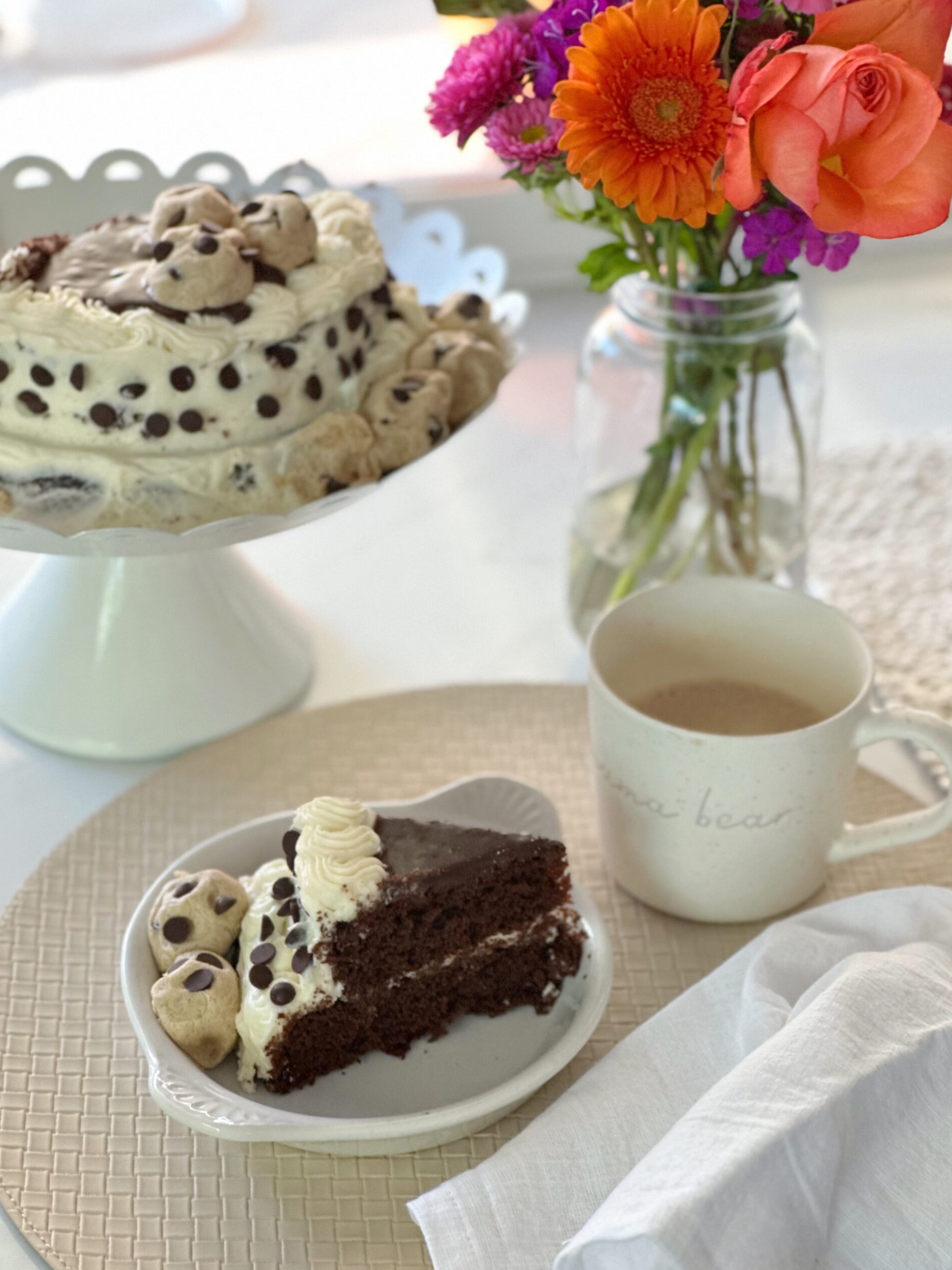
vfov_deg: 25.0
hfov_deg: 18.9
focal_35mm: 78
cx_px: 481
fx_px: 2860
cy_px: 632
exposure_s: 1/24
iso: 400
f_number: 2.8
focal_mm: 9
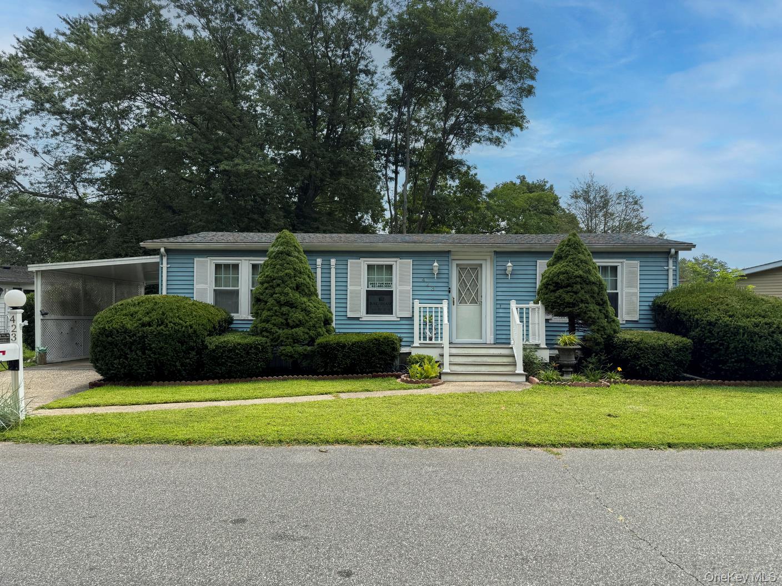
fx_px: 542
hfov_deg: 71.6
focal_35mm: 24
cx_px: 391
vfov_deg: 56.8
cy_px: 293
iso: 80
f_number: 1.8
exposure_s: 1/3597
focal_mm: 6.76
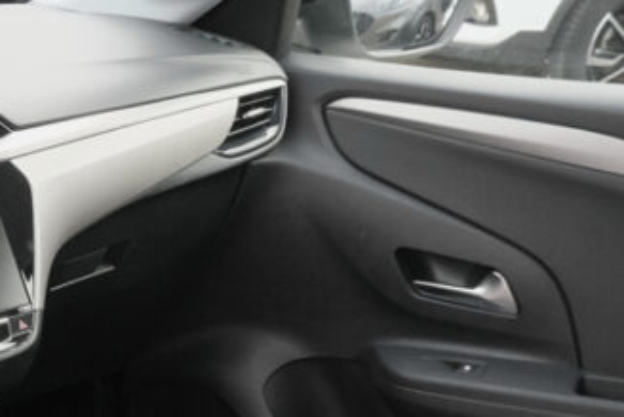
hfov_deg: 24.3
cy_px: 553
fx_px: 1301
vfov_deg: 17.1
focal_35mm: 75
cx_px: -135
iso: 2000
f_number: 9
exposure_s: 1/100
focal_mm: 16.1
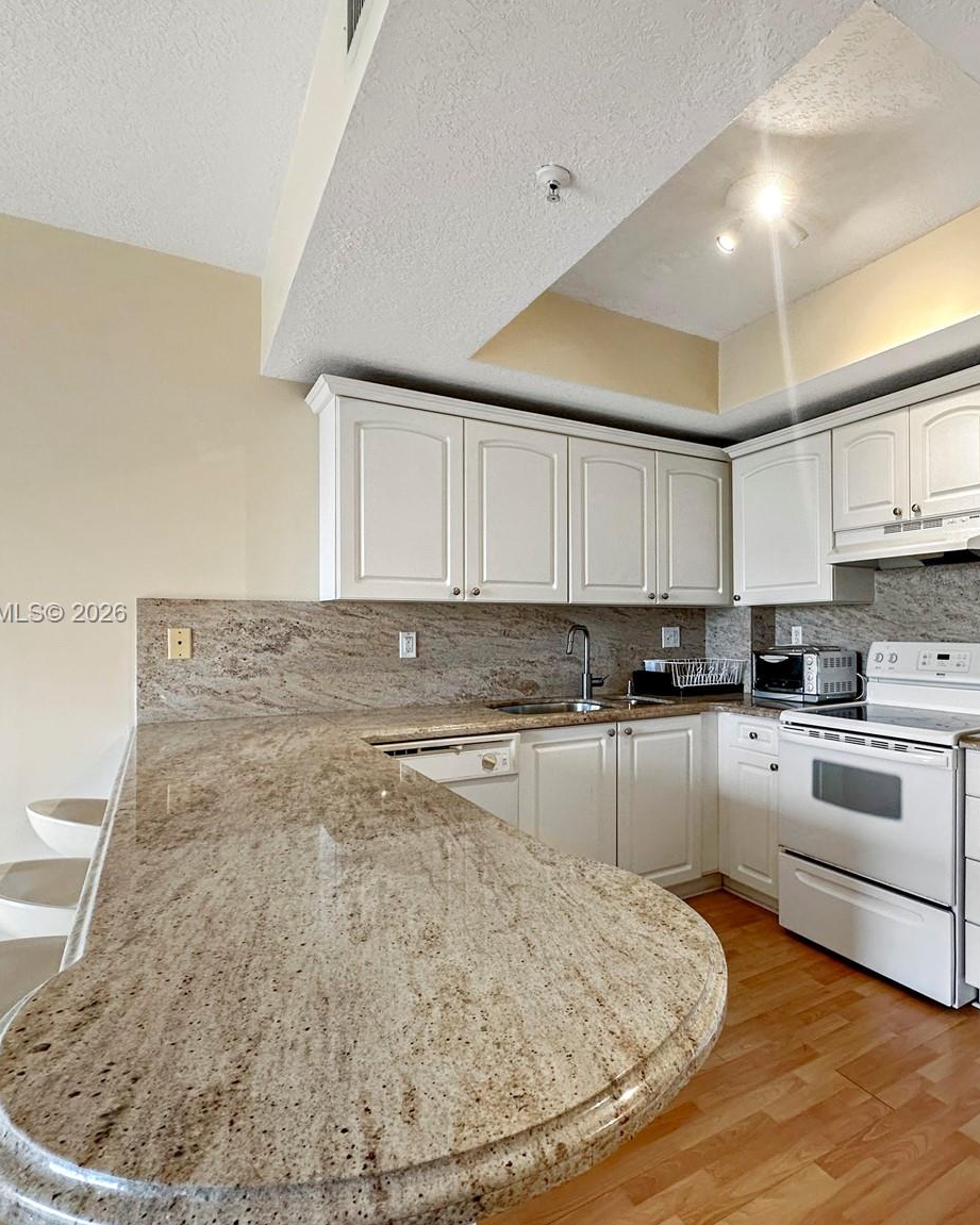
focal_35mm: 19
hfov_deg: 69.0
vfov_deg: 83.3
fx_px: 689
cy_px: 614
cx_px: 646
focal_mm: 2.22
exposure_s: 1/120
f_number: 2.2
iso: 200
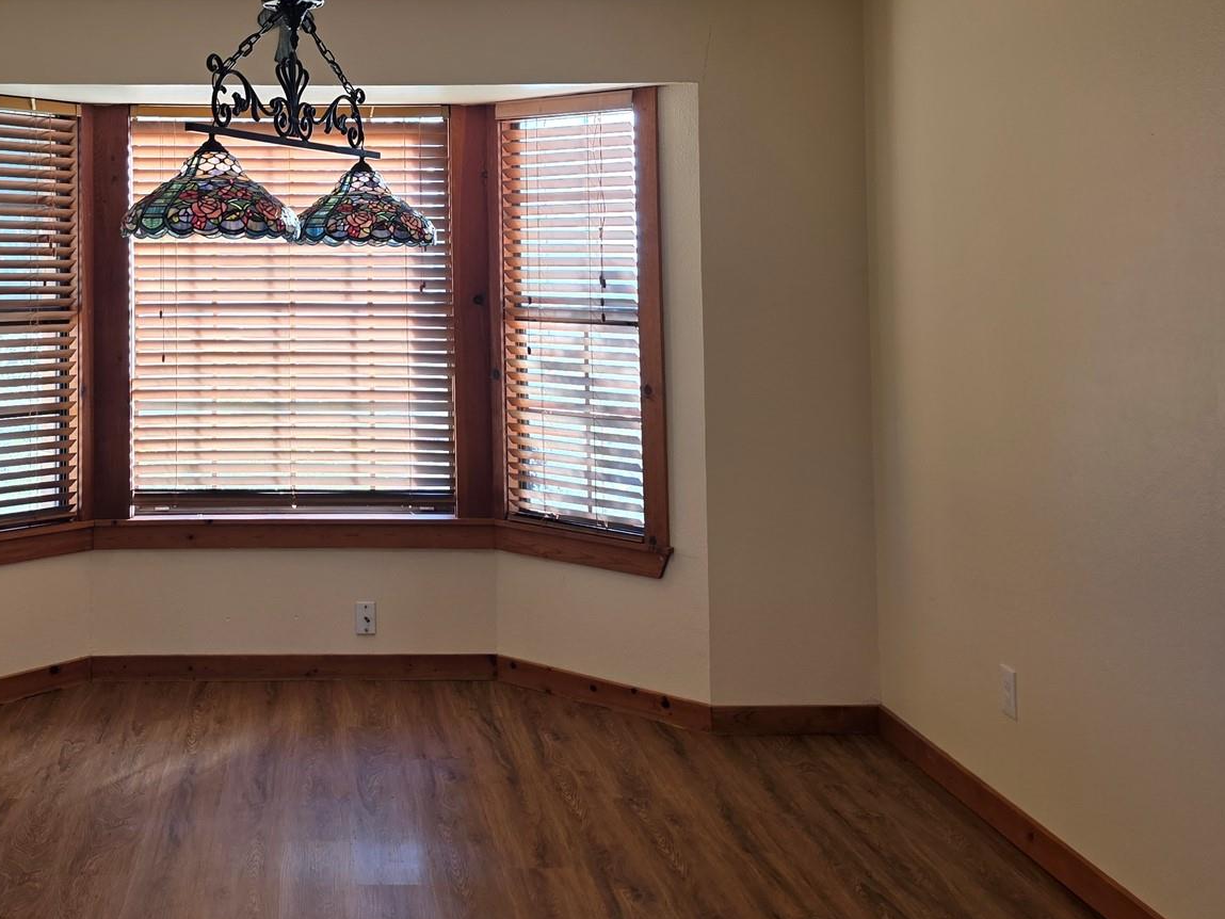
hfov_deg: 44.3
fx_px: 1451
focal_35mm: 41
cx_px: 316
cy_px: 195
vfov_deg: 34.2
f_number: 1.7
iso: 64
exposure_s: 1/120
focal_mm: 6.3
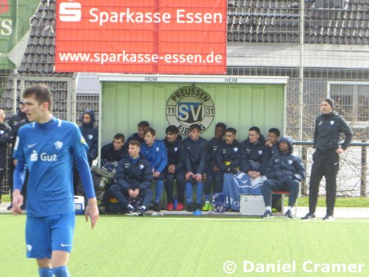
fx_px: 4597
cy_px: 138
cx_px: 184
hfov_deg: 4.6
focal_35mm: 431
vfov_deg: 3.5
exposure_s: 1/100
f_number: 6
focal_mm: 77.3
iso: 125
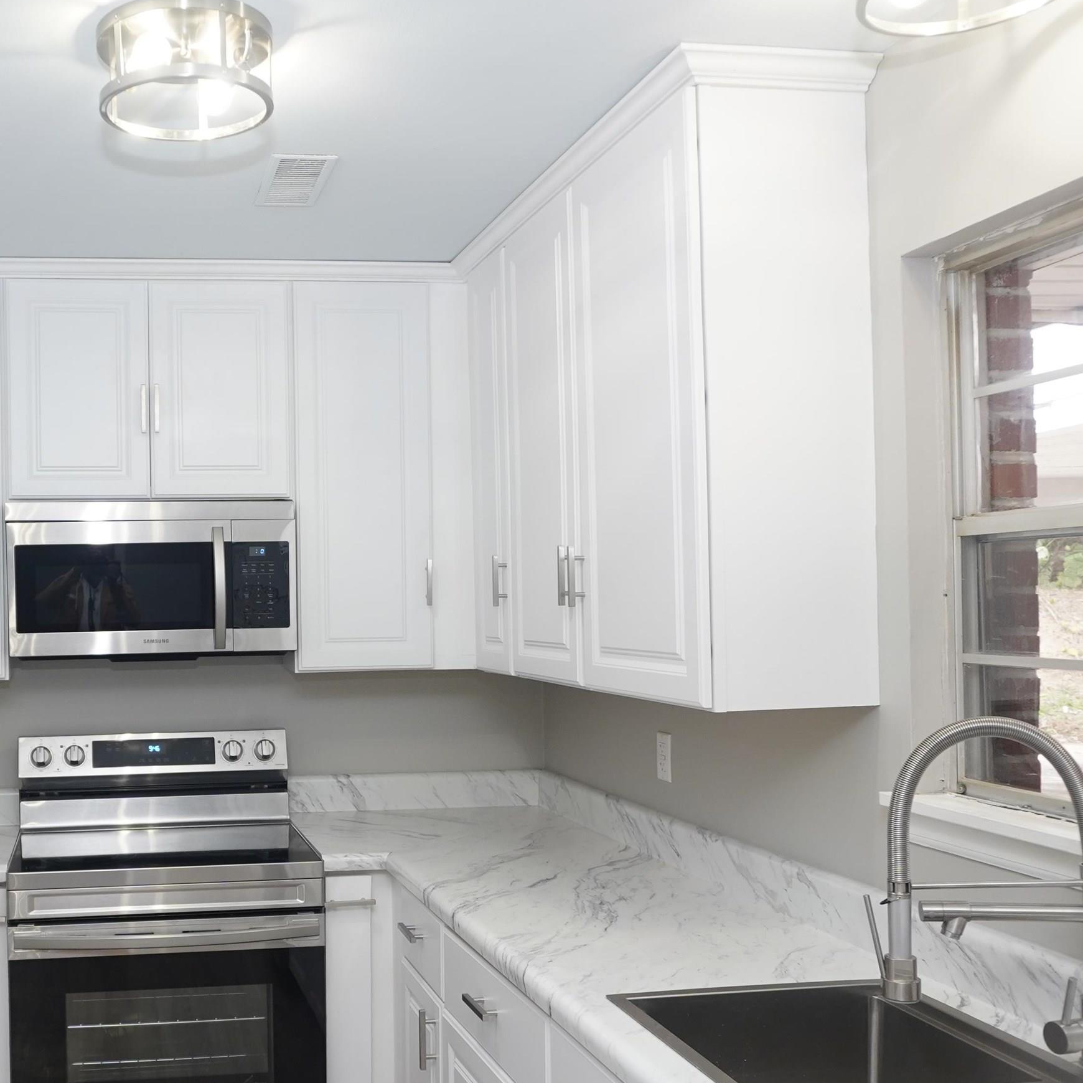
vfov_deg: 45.9
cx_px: 239
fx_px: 1274
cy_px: 609
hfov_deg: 44.1
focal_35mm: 36
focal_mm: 16
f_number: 4
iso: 800
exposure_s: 1/160
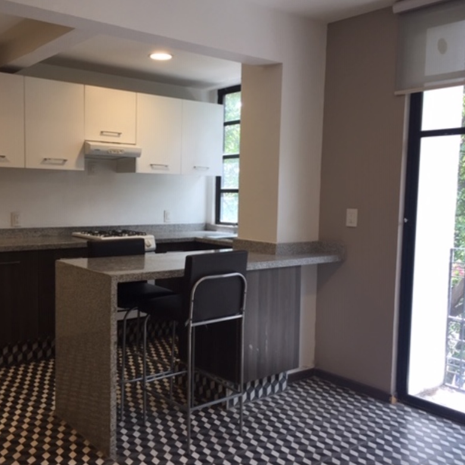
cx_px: 196
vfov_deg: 47.2
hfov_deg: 47.1
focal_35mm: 35
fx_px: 532
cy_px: 236
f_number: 2.2
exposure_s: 1/60
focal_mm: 4.15
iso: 40
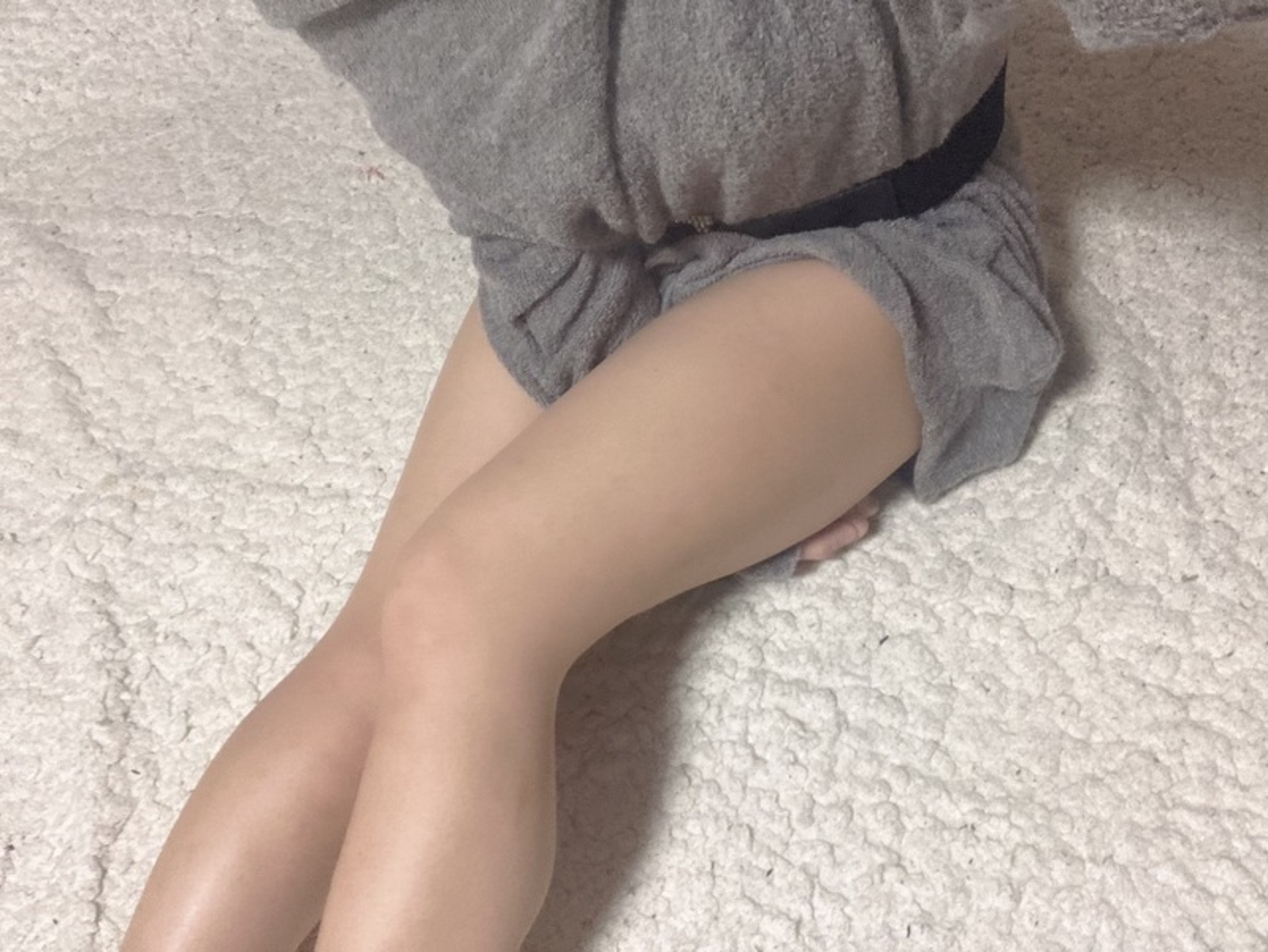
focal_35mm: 32
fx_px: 1173
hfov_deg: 56.8
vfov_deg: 44.2
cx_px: 634
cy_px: 476
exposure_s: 1/60
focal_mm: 2.87
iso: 250
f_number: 2.2
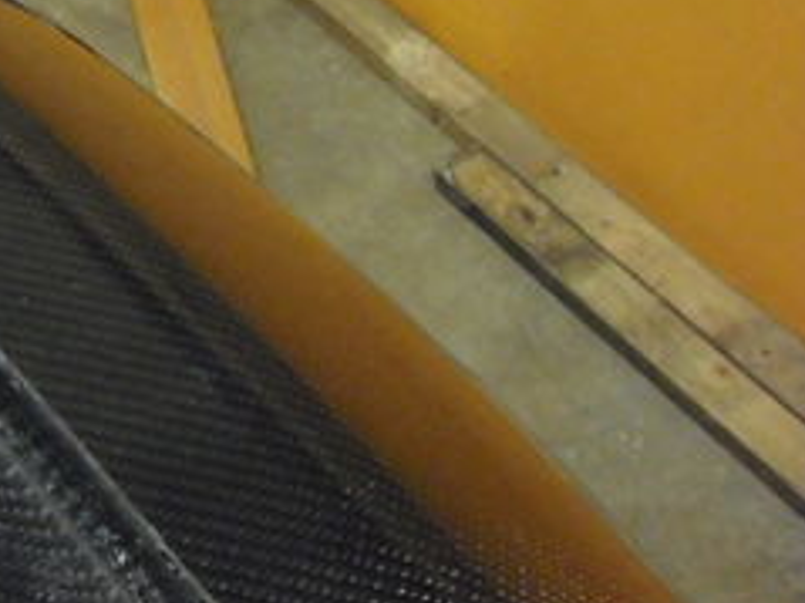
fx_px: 2301
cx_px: -246
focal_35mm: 99
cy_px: -27
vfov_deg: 14.6
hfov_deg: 18.4
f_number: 2.7
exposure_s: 1/25
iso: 800
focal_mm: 6.2
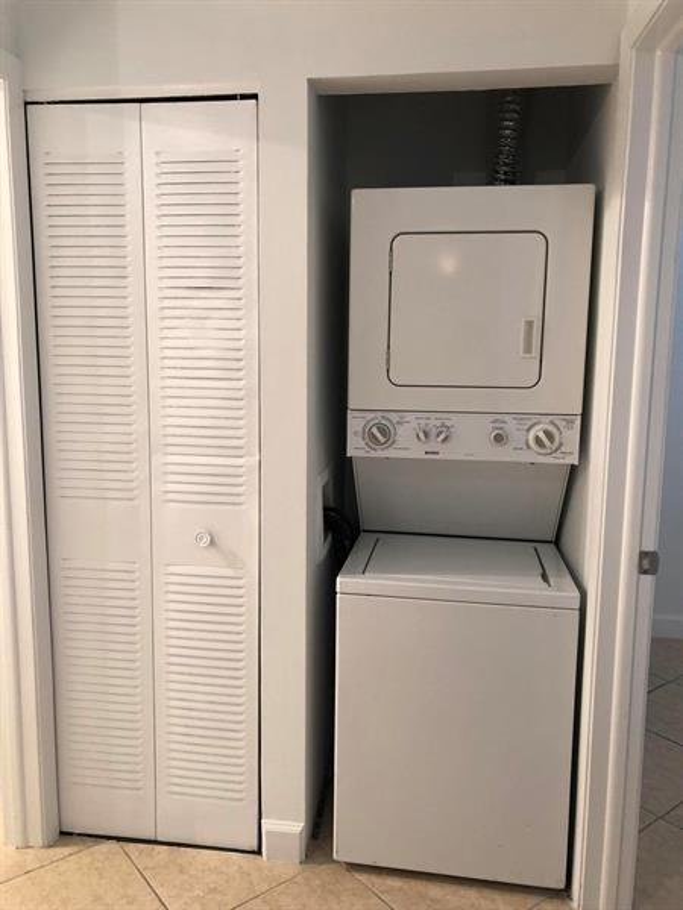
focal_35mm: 28
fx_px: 737
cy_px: 455
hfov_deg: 49.7
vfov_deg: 63.4
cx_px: 342
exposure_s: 1/20
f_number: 1.8
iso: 40
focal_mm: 4
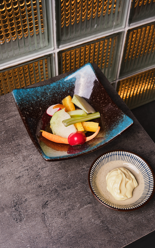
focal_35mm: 46
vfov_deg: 43.5
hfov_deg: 28.0
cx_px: 77
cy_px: 124
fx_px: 311
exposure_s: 1/160
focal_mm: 30.2
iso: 64
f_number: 8
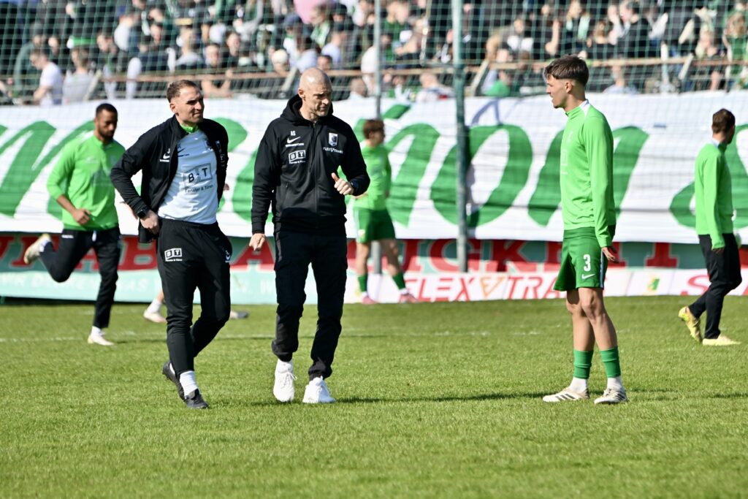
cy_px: 250
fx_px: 7273
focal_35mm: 350
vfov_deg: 3.9
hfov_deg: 5.9
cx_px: 374
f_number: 5.6
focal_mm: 350
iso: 200
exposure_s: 1/1250
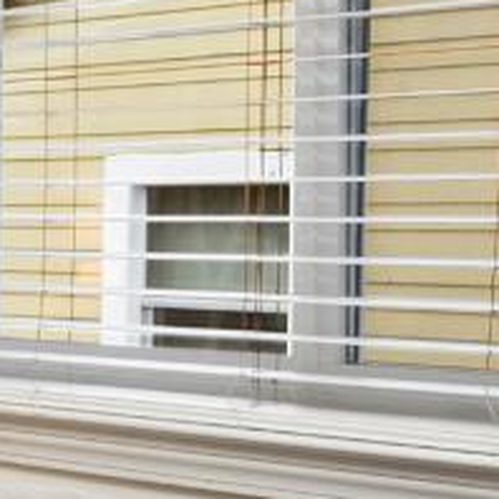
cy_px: 98
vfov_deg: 14.9
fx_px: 1892
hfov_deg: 10.0
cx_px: -1099
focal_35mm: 116
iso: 250
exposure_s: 1/1.67
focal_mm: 12
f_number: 8
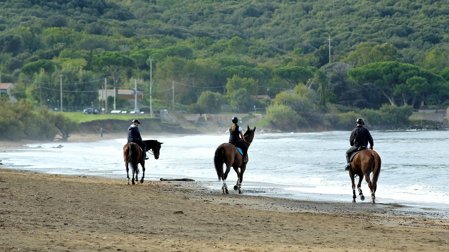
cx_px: 296
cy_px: 129
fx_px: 2524
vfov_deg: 5.7
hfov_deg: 10.2
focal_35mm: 212
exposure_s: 1/1000
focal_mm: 85
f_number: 2.8
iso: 200
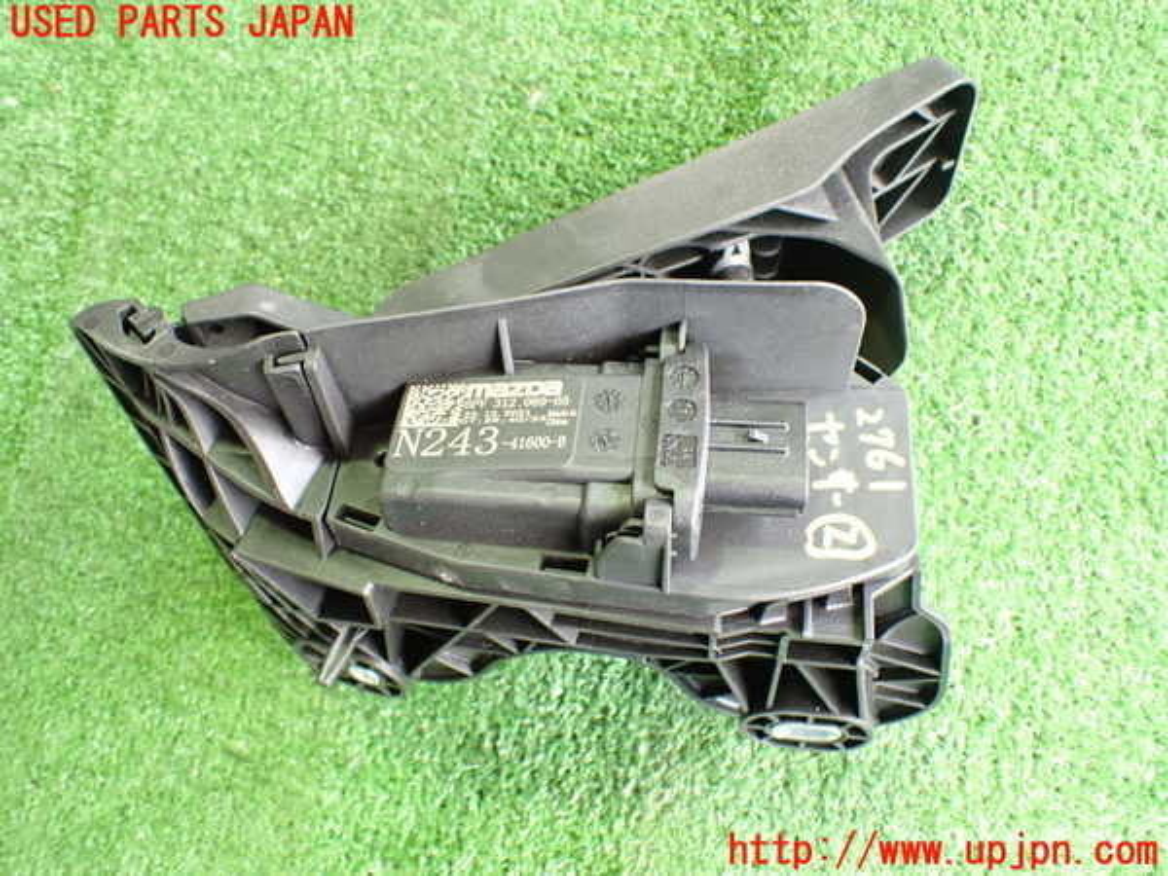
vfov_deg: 46.8
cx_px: 584
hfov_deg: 60.0
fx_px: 1012
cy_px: 438
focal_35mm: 30
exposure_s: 1/30
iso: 800
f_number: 2.3
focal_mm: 5.4
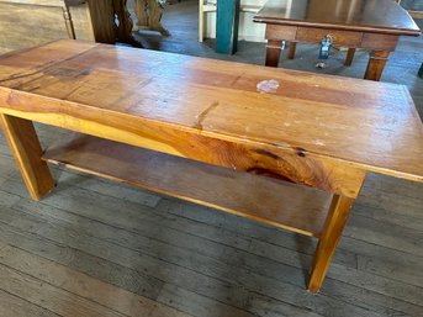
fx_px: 293
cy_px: 158
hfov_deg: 71.6
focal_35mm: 24
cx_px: 212
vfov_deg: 56.8
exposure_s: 1/60
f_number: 1.78
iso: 400
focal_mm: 6.86
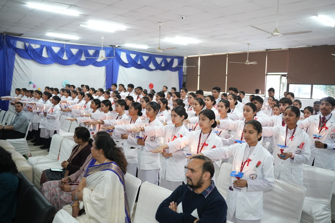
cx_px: 168
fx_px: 261
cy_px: 112
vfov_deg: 46.4
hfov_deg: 65.5
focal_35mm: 28
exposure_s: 1/160
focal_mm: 28
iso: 2500
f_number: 2.8
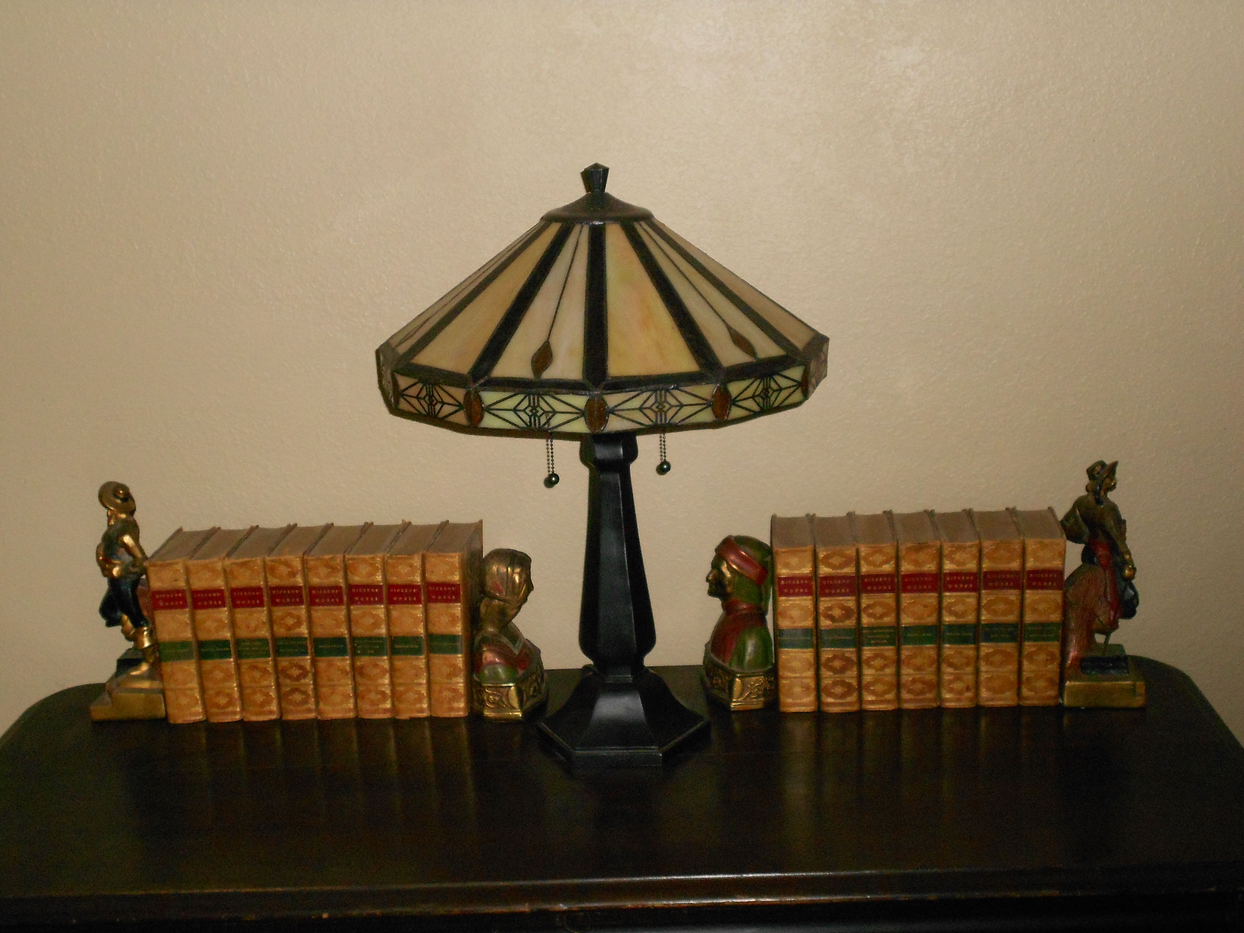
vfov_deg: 29.7
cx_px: 622
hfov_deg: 38.9
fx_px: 1761
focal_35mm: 49
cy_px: 466
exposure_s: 1/60
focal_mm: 8.8
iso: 400
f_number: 4.5
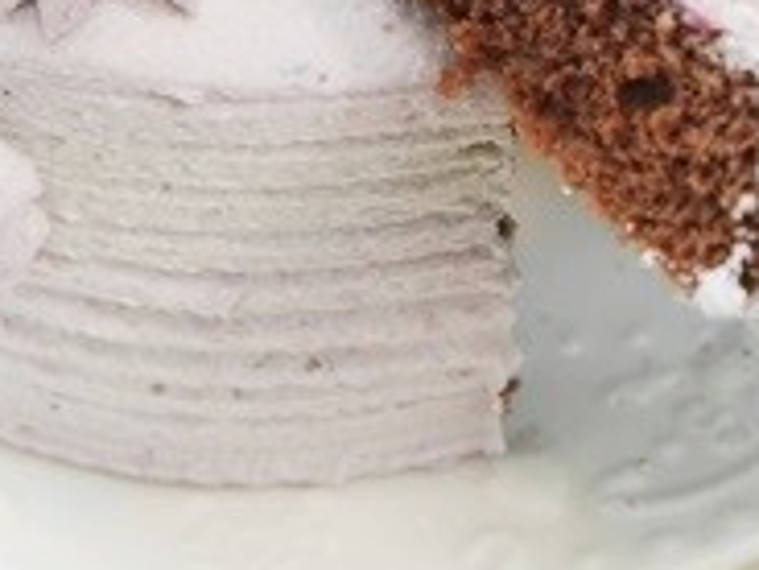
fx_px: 1908
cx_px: 561
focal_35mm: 87
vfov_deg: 16.1
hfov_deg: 22.3
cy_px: -169
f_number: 4
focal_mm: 12
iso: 200
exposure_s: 1/160
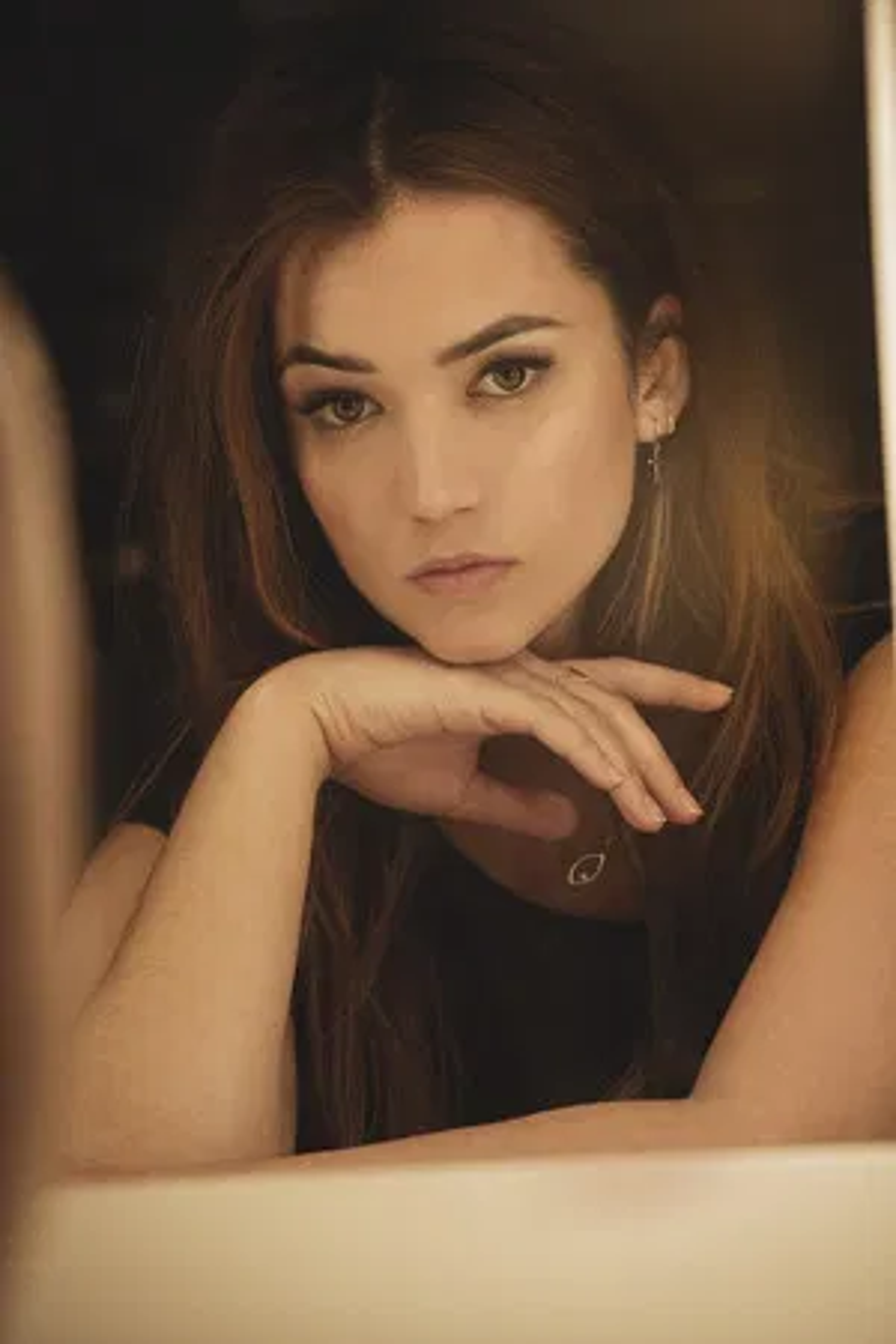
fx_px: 7466
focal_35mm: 200
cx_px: 448
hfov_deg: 6.9
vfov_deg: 10.3
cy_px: 672
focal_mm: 200
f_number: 6.3
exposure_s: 1/160
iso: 1000
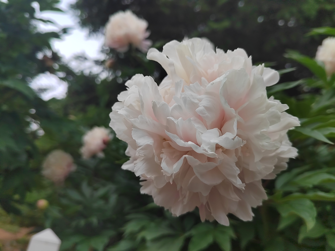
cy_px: 126
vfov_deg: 58.9
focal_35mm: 23
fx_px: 223
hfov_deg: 73.9
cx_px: 168
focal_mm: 5.52
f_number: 1.9
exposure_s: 1/498
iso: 100
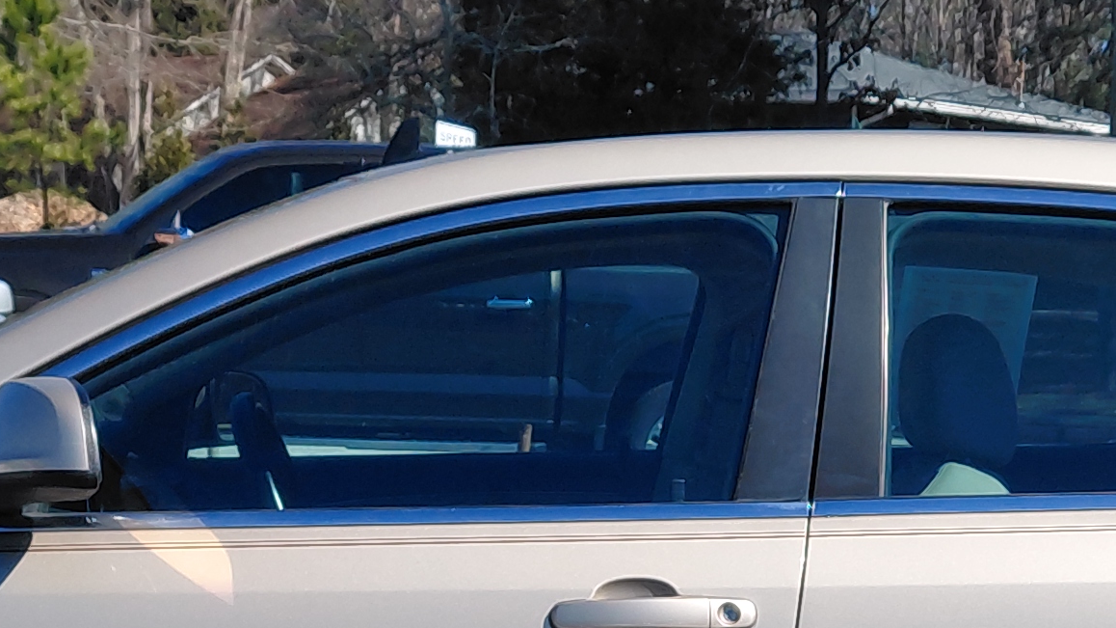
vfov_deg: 11.7
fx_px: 2840
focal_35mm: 96
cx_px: 679
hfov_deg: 22.2
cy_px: 1115
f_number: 1.8
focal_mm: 4.69
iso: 50
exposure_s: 1/1875
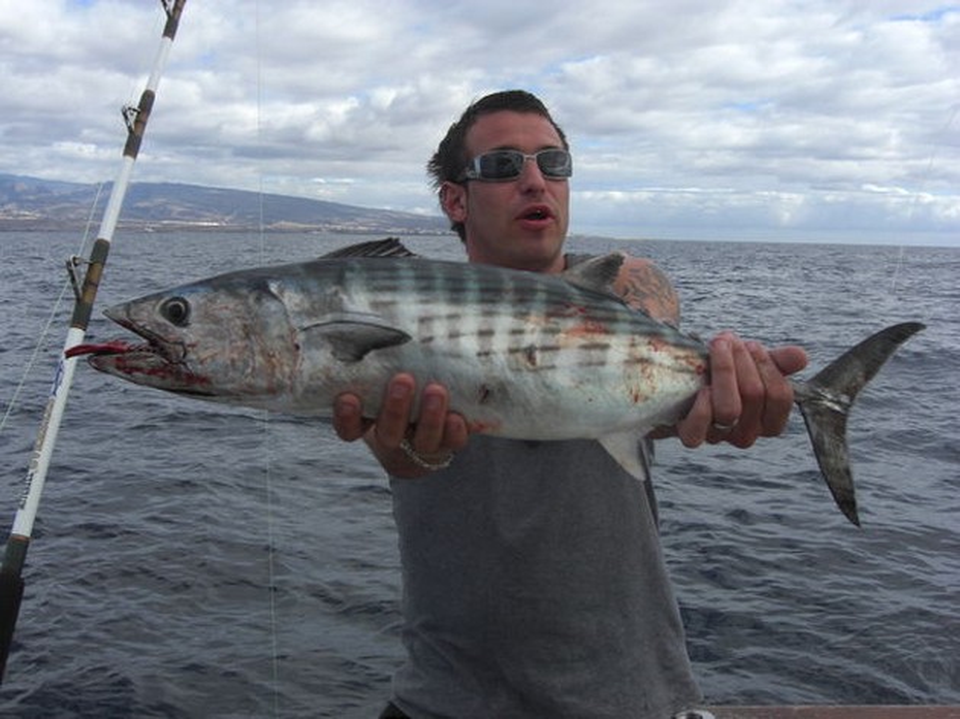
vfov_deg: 37.7
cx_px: 480
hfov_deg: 49.0
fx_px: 1053
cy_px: 360
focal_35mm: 38
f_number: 4
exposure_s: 1/640
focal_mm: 7.9
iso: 80
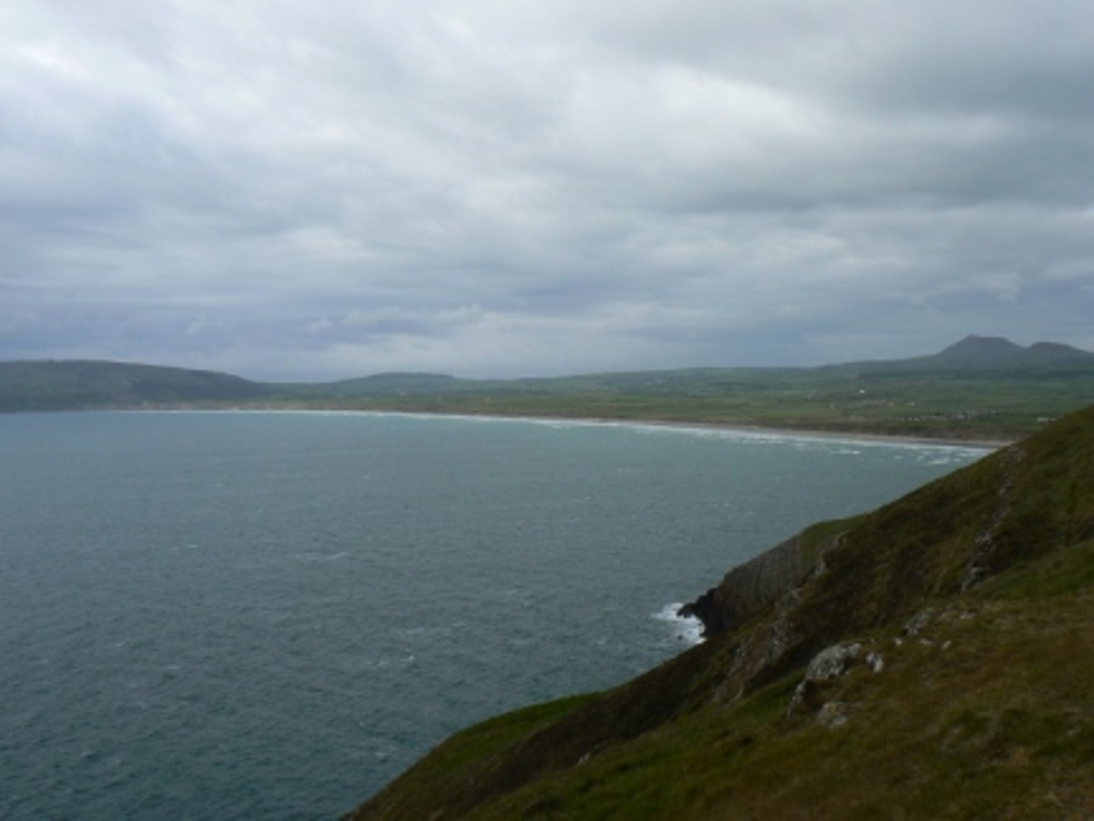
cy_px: 410
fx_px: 1138
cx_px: 547
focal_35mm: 36
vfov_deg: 39.7
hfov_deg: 51.4
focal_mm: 6
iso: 80
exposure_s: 1/500
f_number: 7.1
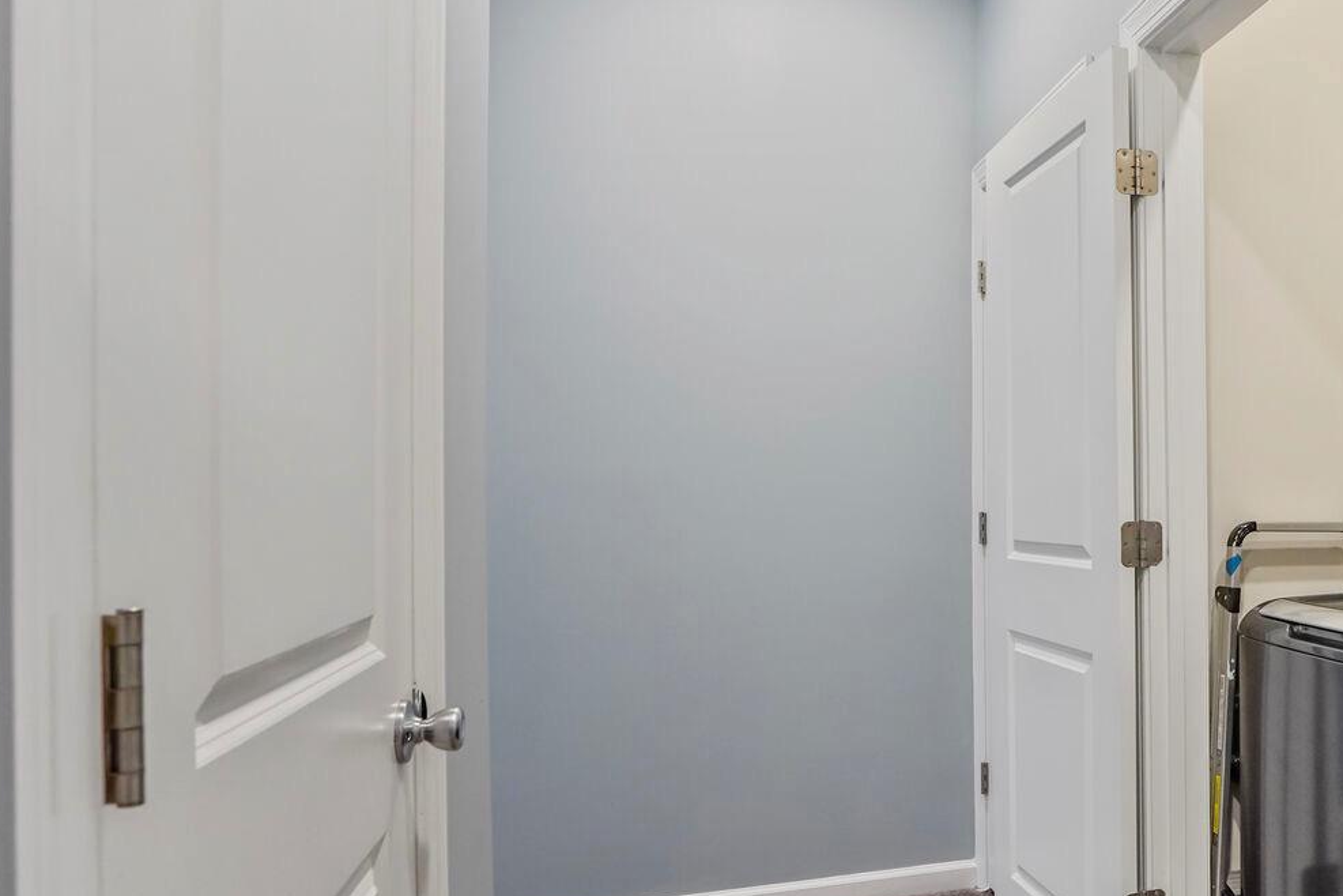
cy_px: 497
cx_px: 1111
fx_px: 1044
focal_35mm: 28
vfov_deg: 46.3
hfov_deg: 59.3
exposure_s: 1/15
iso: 800
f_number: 8
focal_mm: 16
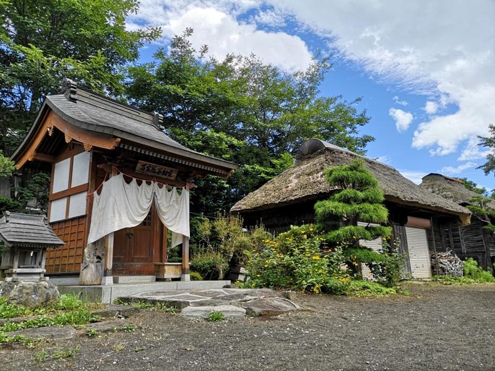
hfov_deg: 65.3
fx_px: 386
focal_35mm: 27
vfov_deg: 51.4
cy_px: 186
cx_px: 248
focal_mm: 3.95
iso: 50
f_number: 1.8
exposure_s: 1/1309
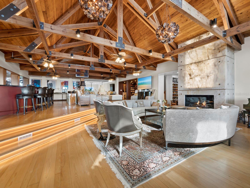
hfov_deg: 102.0
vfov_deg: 85.7
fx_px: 101
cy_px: 94
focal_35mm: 14
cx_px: 125
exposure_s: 1/1.67
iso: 200
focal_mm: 7
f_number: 11
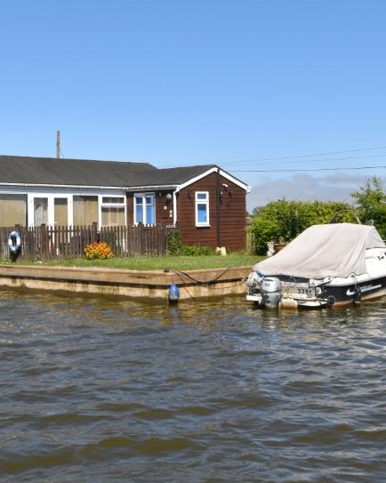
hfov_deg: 28.6
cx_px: 192
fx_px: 757
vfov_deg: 35.3
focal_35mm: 53
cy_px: 218
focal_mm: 20
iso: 200
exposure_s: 1/400
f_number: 10
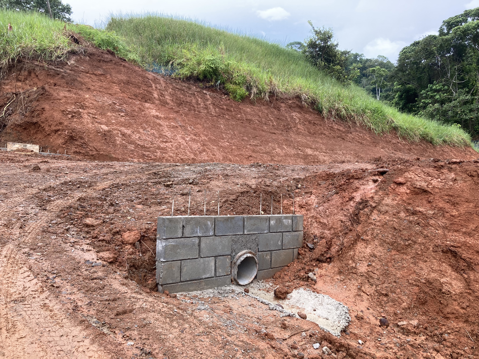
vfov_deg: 49.7
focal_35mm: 28
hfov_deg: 63.4
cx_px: 240
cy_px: 180
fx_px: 387
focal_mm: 3.99
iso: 20
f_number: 1.8
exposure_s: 1/308
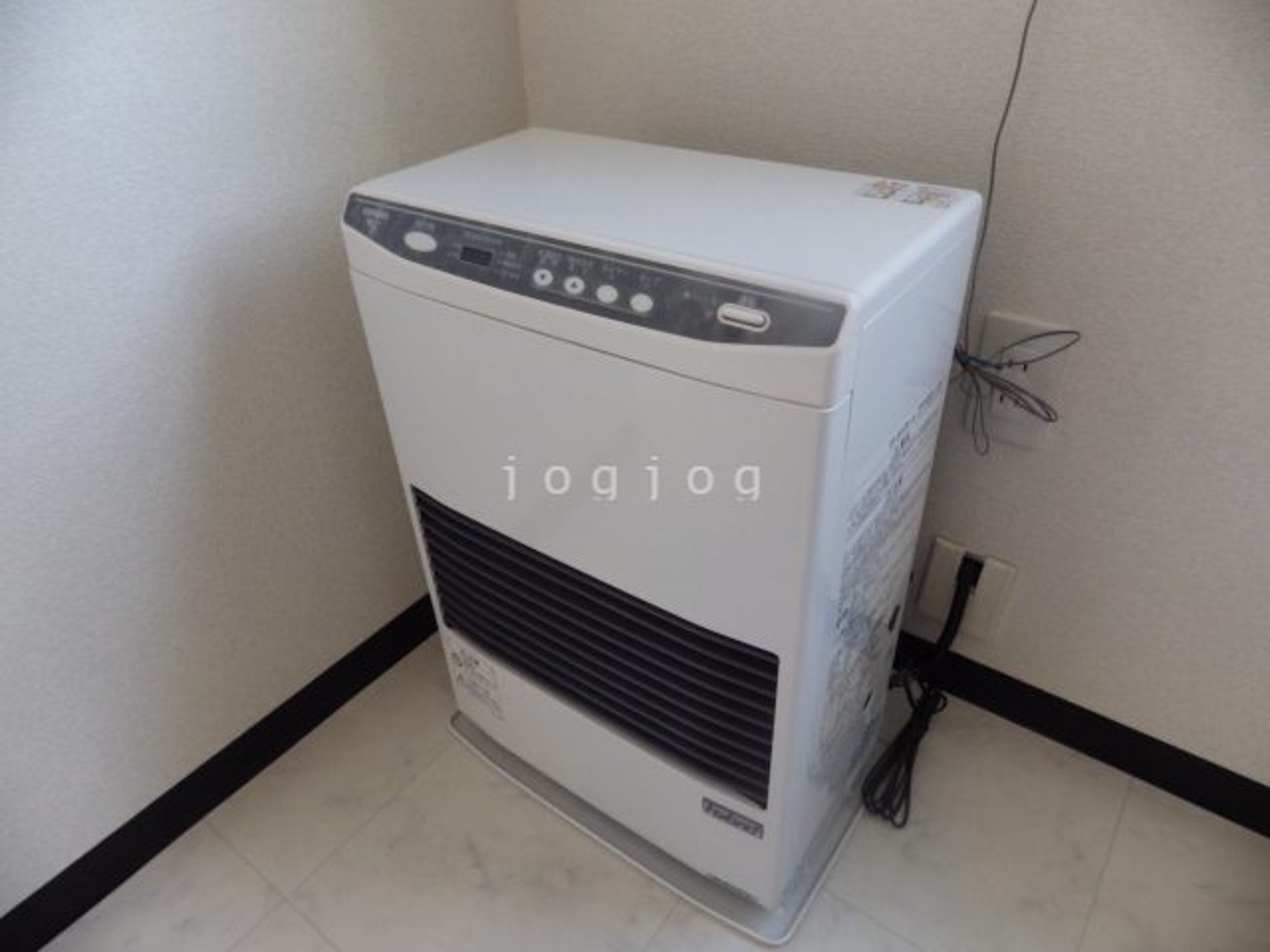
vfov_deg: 61.1
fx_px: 807
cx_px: 635
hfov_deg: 76.4
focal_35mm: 22
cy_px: 476
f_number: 3.1
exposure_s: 1/45
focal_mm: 4
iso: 250
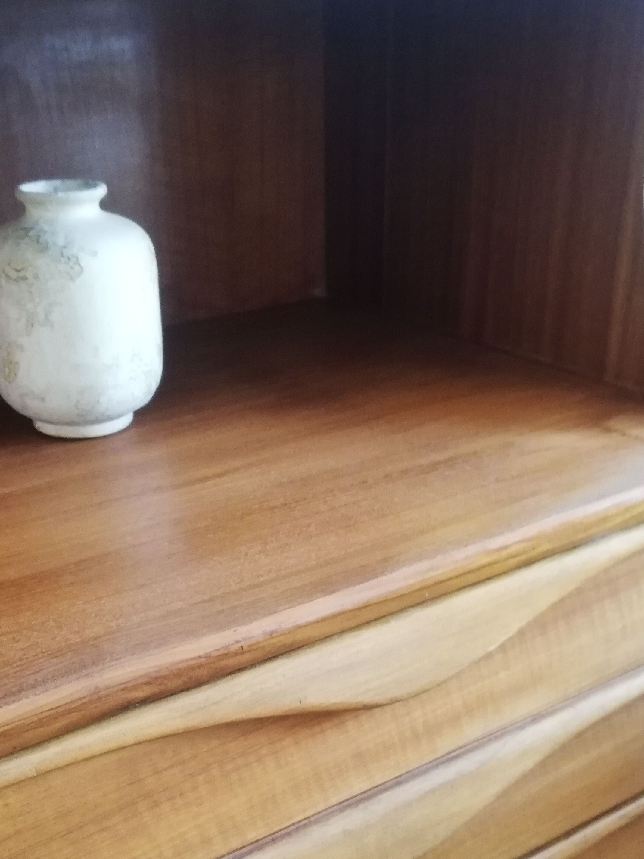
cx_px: 256
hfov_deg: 34.2
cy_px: 608
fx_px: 1042
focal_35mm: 42
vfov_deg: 43.8
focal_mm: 3.81
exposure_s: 1/17.1
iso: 640
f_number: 2.2
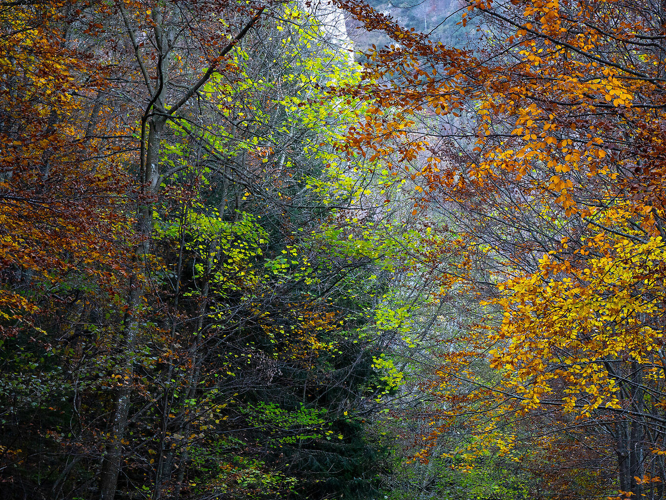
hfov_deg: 15.6
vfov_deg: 11.7
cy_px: 348
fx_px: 2425
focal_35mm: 126
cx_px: 494
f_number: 10
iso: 1600
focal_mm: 75
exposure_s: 1/100
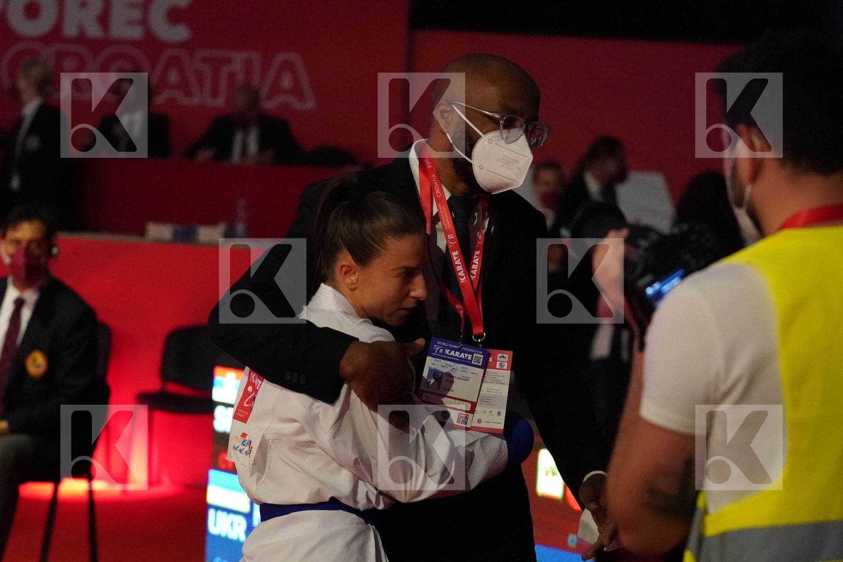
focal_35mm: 105
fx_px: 2459
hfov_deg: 19.5
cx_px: 422
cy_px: 281
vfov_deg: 13.0
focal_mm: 70
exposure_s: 1/1000
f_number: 2.8
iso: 12800
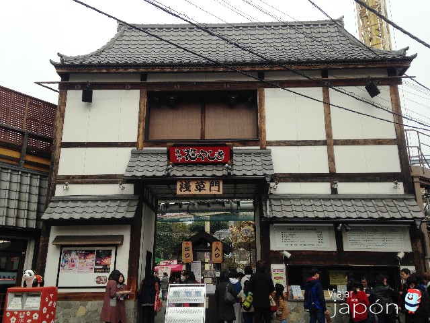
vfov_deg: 42.9
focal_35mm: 33
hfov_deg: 55.4
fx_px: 410
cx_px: 215
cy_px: 162
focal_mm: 4.12
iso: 50
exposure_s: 1/1153
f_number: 2.4
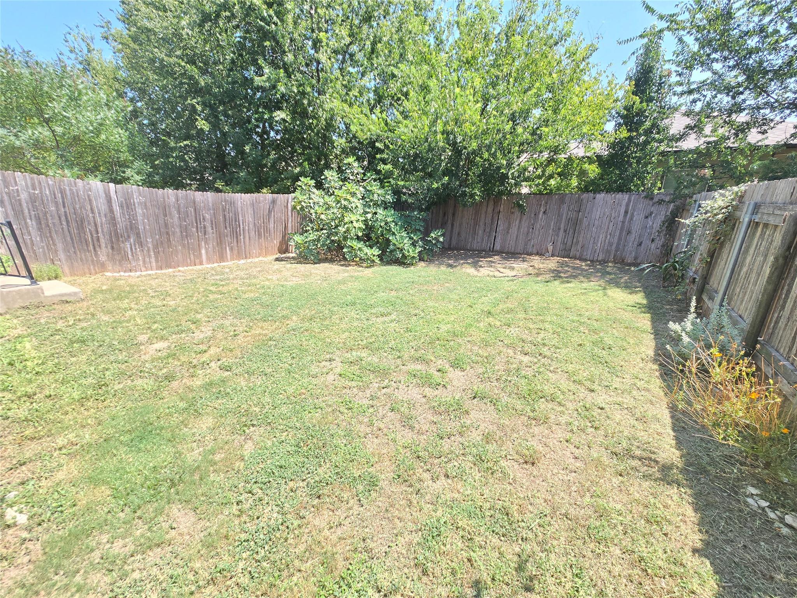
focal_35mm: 13
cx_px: 398
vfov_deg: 89.9
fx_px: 299
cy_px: 299
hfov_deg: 106.2
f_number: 2.2
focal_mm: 2.2
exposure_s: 1/373
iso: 50
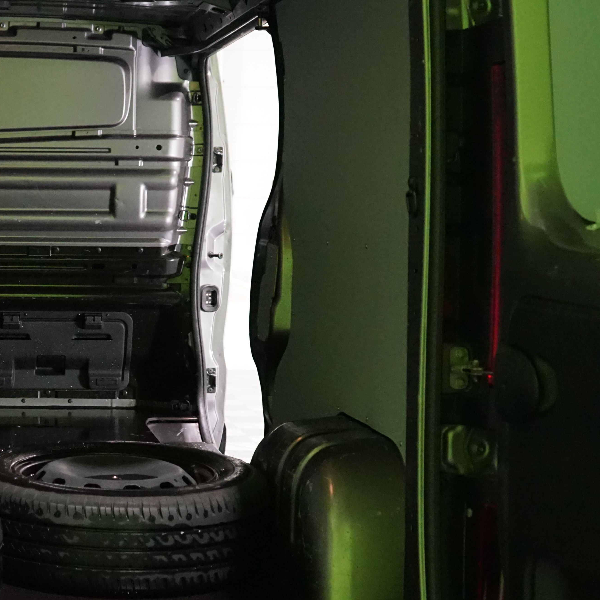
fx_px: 1294
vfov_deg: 26.1
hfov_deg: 24.6
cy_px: 311
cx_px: -30
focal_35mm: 66
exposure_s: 1/125
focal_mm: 34
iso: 6400
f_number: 4
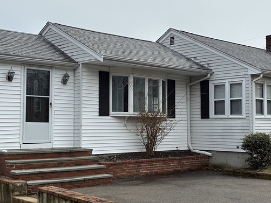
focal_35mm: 53
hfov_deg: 36.1
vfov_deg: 27.5
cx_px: 149
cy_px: 104
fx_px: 415
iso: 20
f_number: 1.64
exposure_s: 1/2506
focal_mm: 4.2
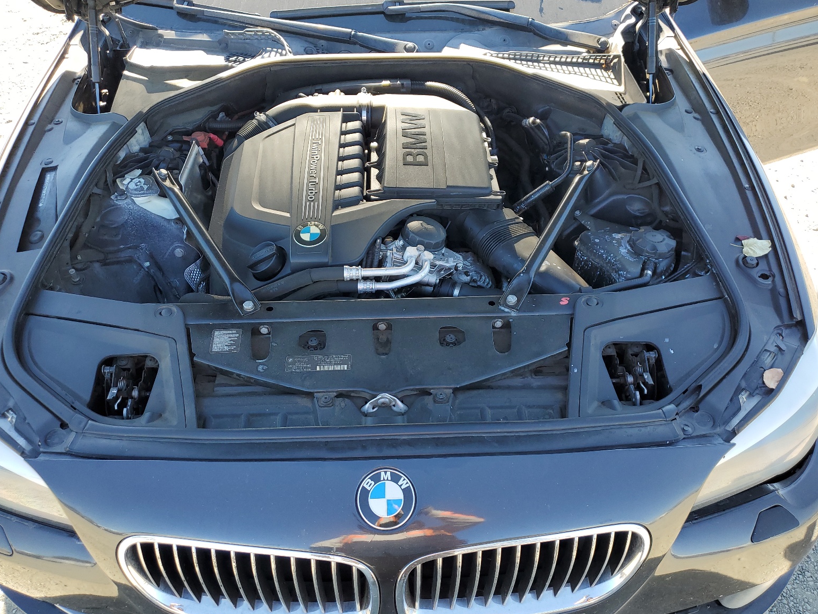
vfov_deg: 51.4
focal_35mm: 27
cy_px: 310
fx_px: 638
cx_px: 394
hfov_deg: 65.3
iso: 50
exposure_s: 1/286
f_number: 1.5
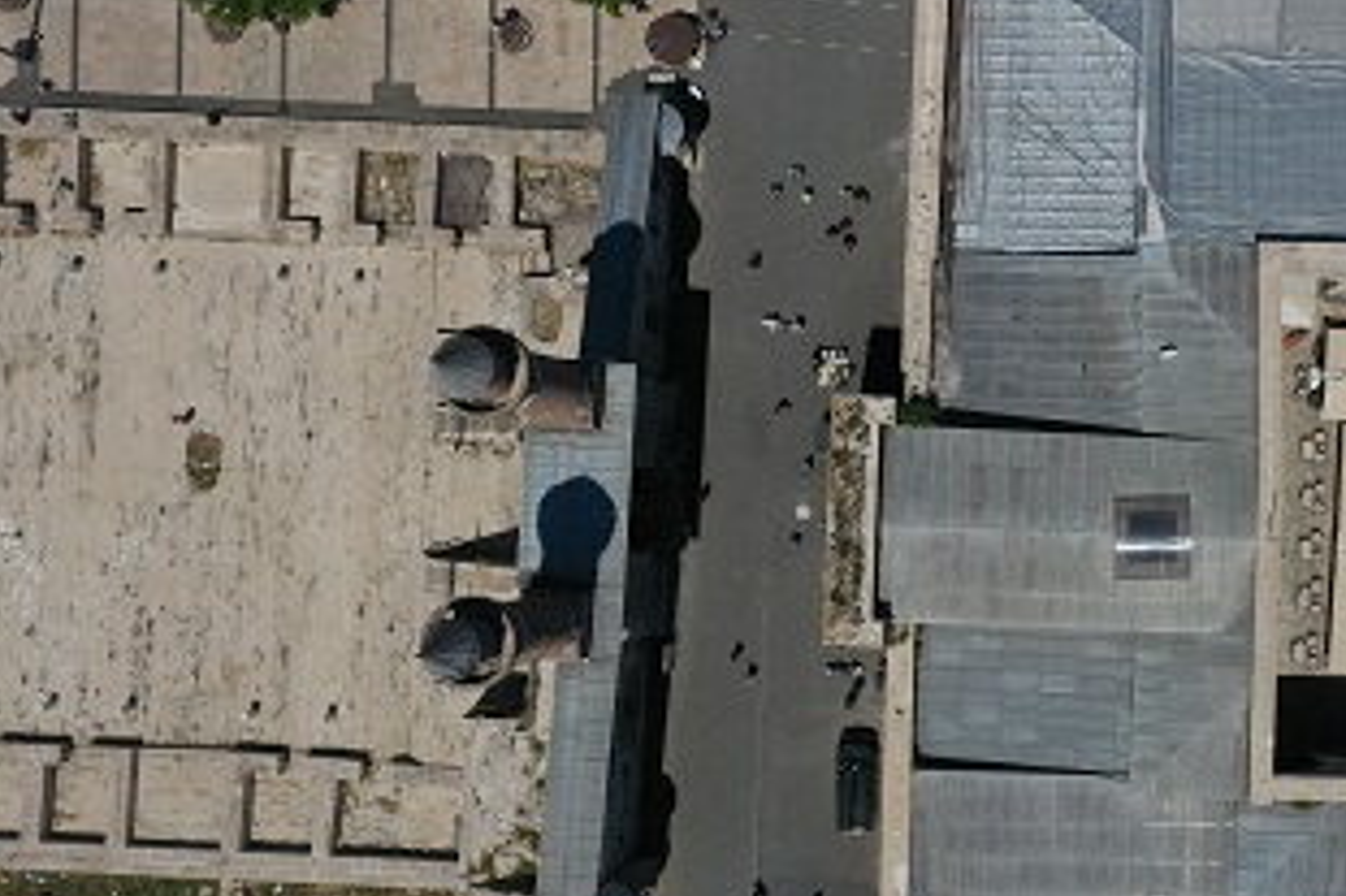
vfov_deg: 25.0
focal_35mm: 54
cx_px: 987
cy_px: 433
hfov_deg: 36.2
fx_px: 2018
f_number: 8
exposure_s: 1/2000
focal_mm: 10.26
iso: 200
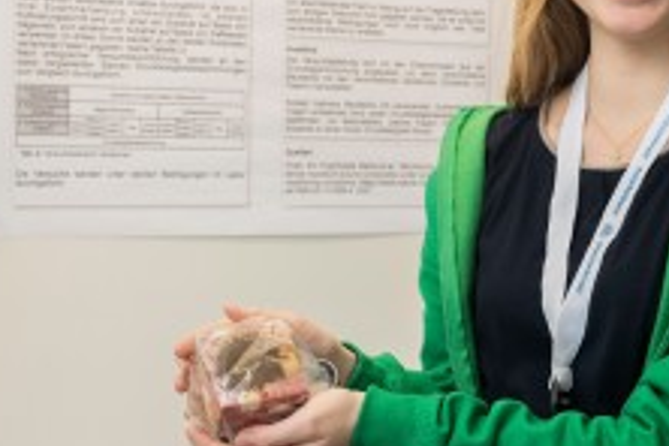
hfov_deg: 29.6
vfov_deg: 20.0
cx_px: 344
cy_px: 169
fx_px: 1264
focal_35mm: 68
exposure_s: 1/125
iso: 500
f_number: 4.5
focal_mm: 33.5
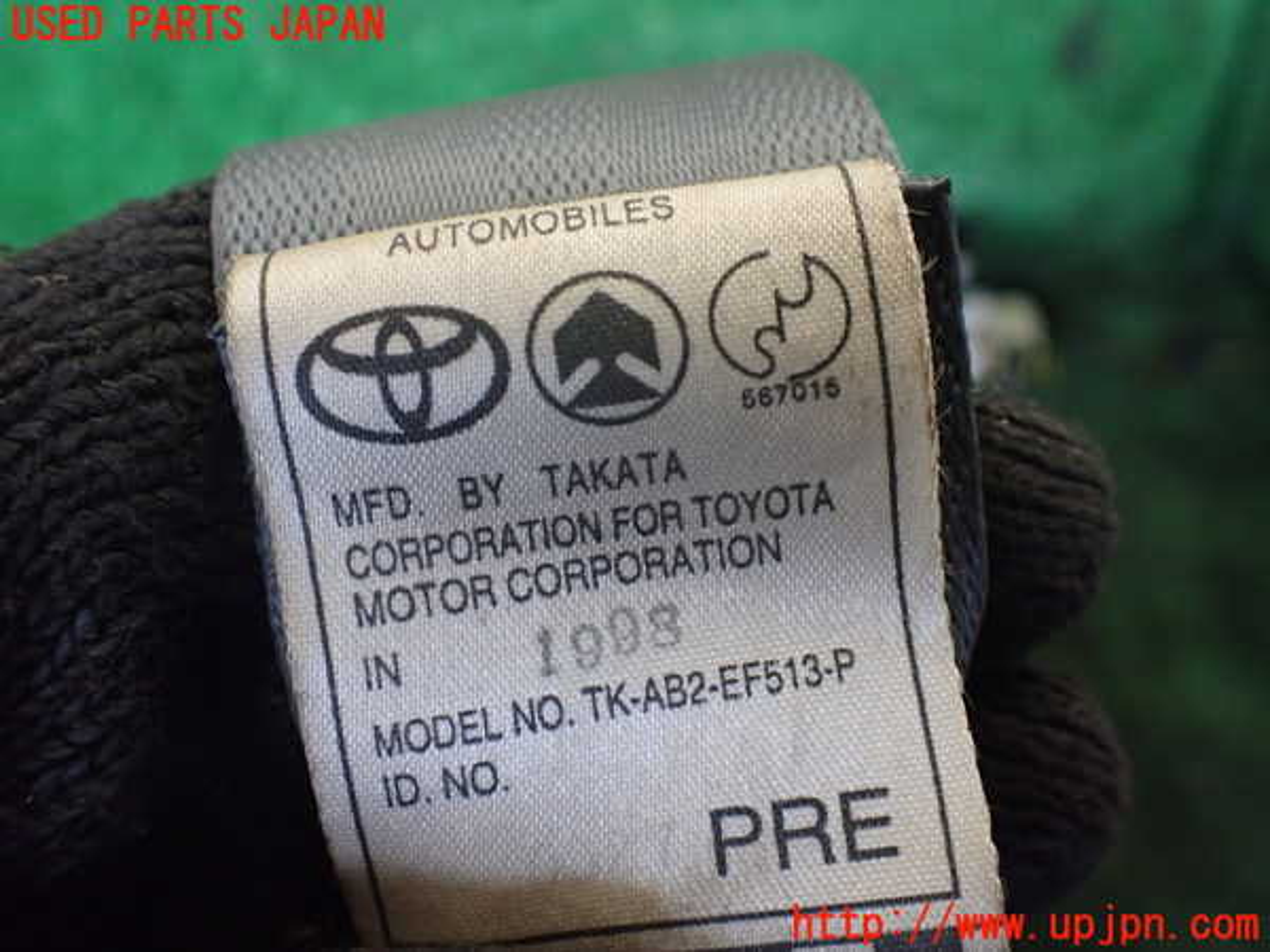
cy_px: 476
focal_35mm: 30
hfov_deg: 60.0
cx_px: 635
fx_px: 1101
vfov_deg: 46.8
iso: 640
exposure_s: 1/125
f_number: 2.3
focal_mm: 5.4
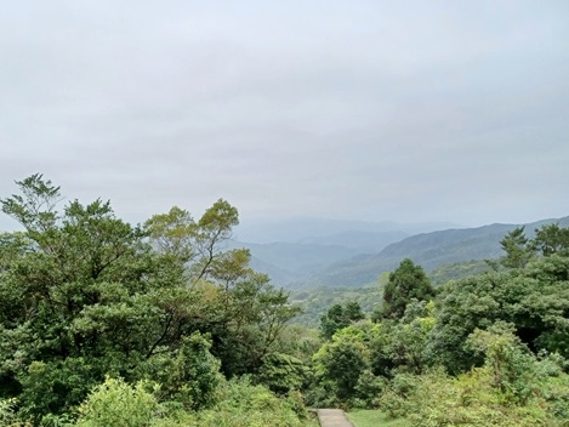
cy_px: 271
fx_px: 526
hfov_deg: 56.1
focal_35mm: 32
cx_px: 211
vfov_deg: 43.8
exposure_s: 1/151
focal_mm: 4.6
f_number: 1.8
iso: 32
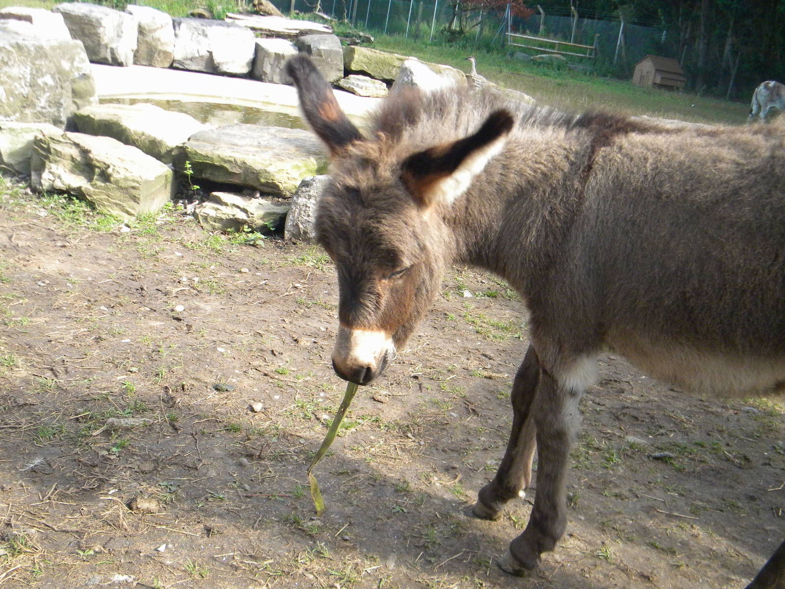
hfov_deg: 45.8
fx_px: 930
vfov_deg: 35.1
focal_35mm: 41
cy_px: 294
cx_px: 392
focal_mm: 7.3
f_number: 3.8
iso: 351
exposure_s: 1/500
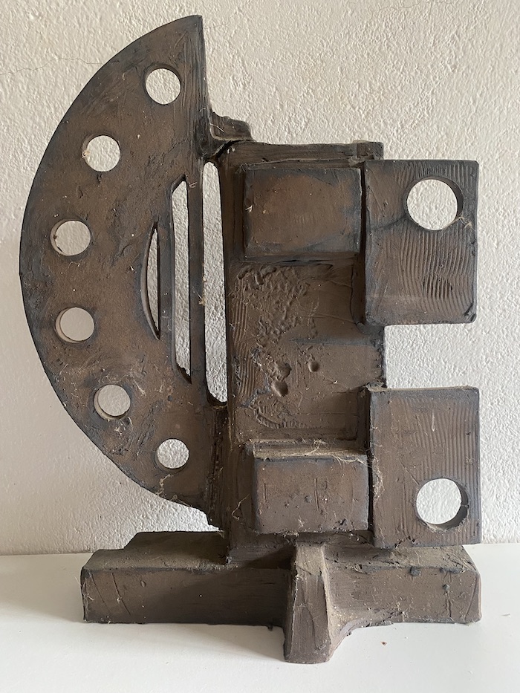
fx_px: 521
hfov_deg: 53.1
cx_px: 260
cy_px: 346
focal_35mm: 26
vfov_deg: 67.3
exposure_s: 1/60
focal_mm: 4.25
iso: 400
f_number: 1.8
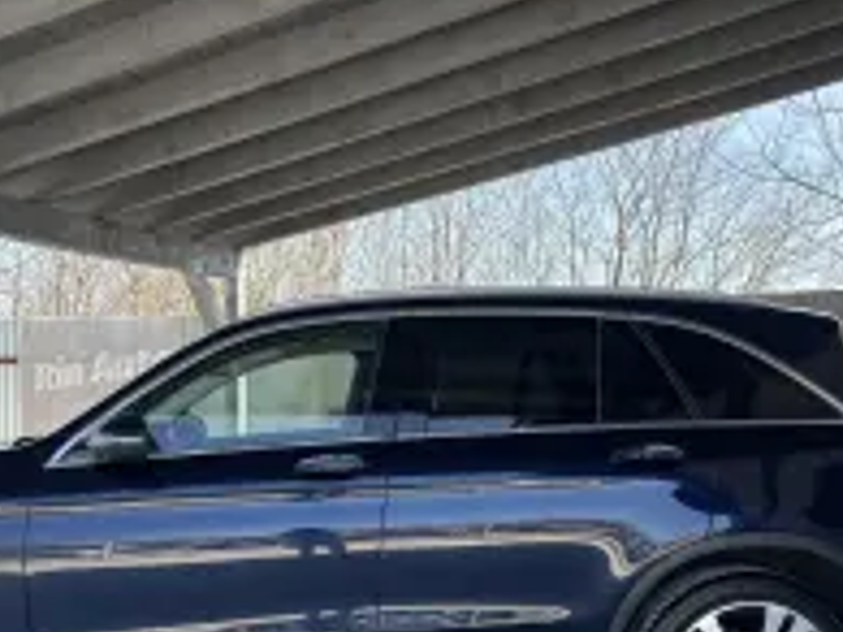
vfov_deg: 29.9
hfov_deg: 39.4
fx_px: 1168
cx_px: 311
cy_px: 450
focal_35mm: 48
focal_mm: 5.96
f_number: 1.6
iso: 50
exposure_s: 1/442
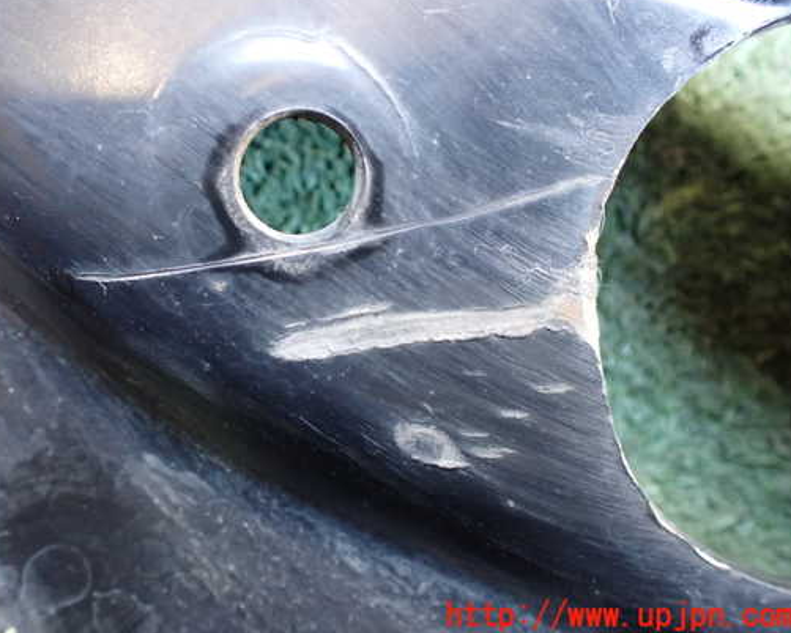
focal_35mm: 35
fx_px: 820
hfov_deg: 51.3
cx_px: 329
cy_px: 282
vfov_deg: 42.2
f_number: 2.3
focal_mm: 5.4
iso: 800
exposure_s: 1/50
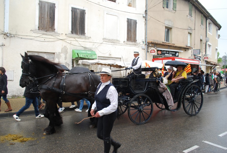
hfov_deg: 67.3
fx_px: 171
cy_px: 76
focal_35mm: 27
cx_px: 114
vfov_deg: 48.2
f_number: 5.6
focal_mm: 18
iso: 140
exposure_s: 1/125
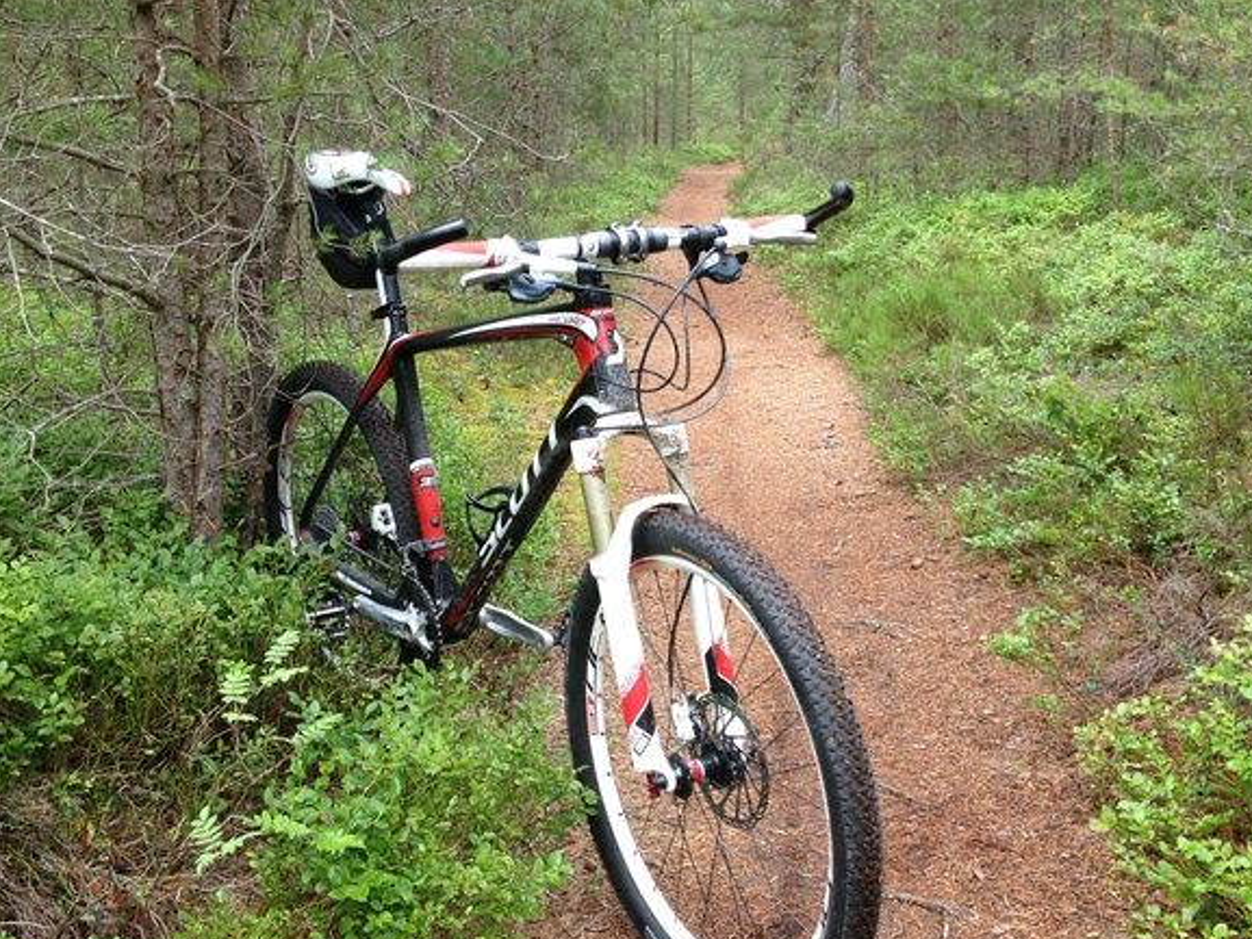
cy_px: 516
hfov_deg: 42.8
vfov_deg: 32.9
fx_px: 1592
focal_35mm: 44
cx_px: 713
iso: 64
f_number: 2.4
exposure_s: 1/120
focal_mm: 4.28
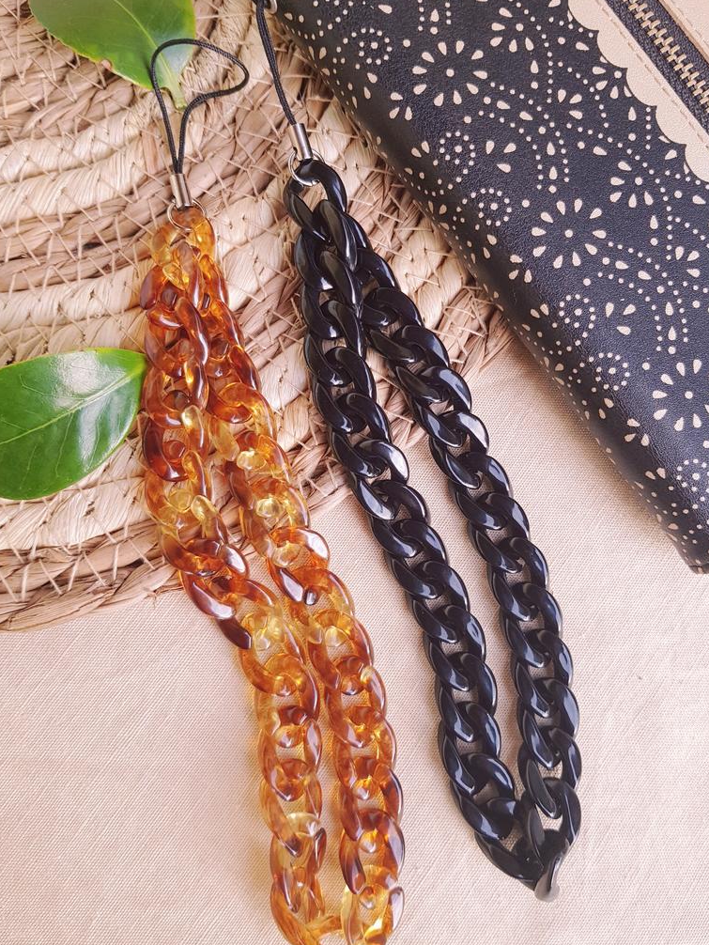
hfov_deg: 45.4
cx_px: 375
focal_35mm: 31
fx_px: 846
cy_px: 466
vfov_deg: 58.3
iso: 64
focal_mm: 4.2
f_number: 1.7
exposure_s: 1/100
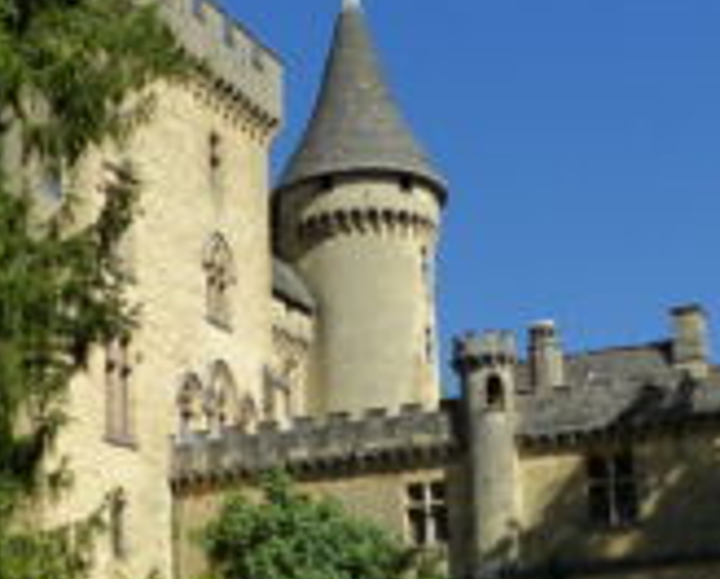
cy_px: 355
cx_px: 378
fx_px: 1623
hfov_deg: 25.0
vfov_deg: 20.2
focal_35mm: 76
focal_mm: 5.7
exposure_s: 1/2000
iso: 200
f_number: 2.8
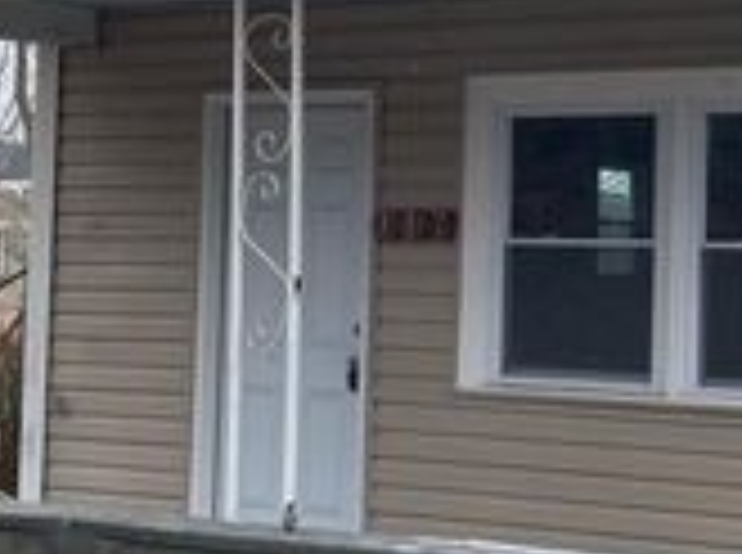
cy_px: 182
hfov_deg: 24.3
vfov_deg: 18.5
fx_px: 1690
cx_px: 607
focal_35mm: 79
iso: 32
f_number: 1.6
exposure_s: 1/932
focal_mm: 4.2
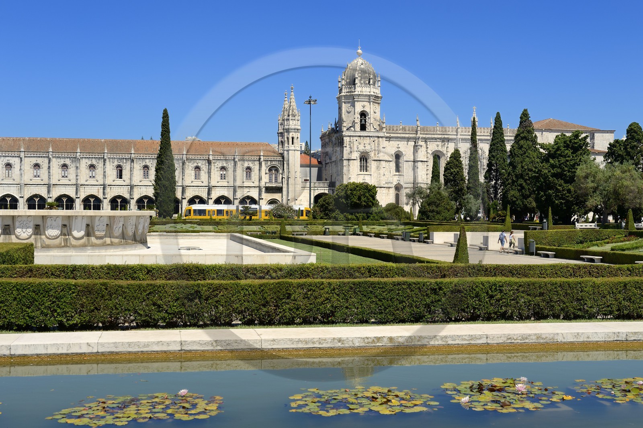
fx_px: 804
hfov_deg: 43.6
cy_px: 214
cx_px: 322
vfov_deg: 29.9
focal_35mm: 45
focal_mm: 45
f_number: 9
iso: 100
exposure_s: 1/250
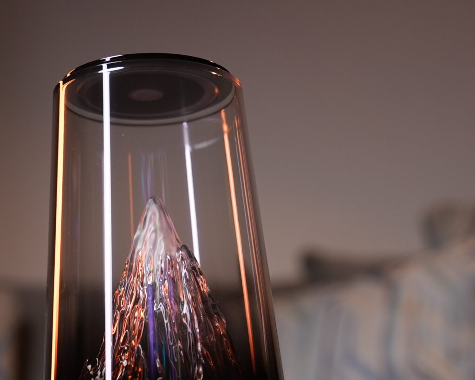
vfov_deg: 16.1
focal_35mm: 94
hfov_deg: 20.3
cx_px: 305
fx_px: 1321
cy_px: 359
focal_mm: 40
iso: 500
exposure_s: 1/100
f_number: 2.8
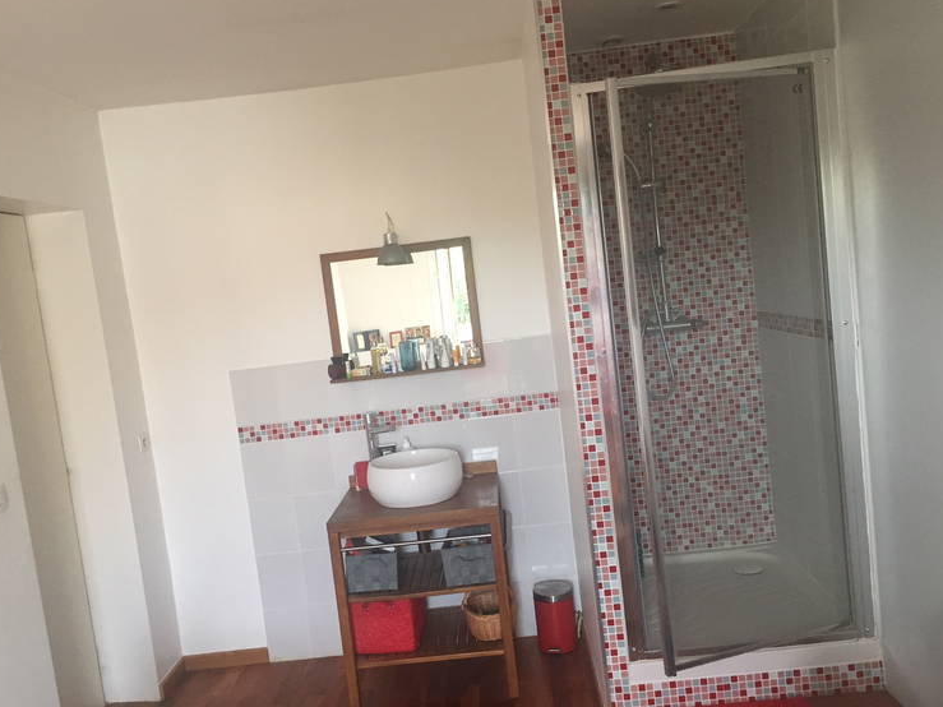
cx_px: 464
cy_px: 360
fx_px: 844
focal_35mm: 31
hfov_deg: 58.4
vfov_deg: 45.4
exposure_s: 1/33
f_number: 2.2
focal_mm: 4.15
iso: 125
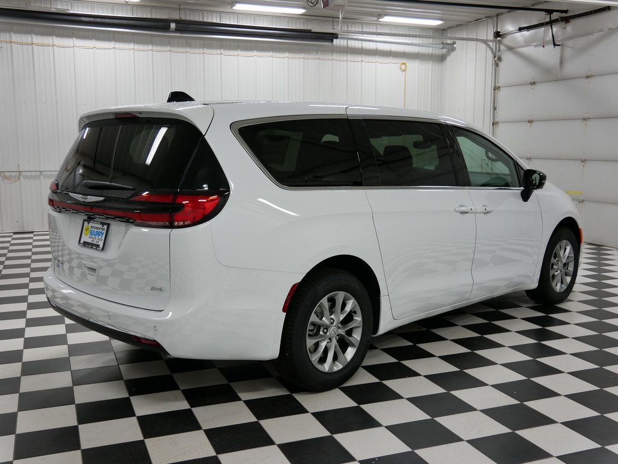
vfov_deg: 39.7
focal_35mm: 36
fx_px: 643
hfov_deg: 51.4
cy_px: 232
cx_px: 309
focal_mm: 18
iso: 320
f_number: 3.9
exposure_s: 1/60
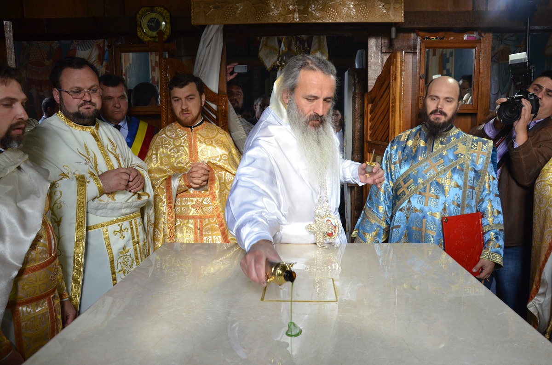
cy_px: 182
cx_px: 276
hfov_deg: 59.6
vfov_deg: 41.5
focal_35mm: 32
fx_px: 482
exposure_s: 1/50
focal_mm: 21
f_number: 5
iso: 1000
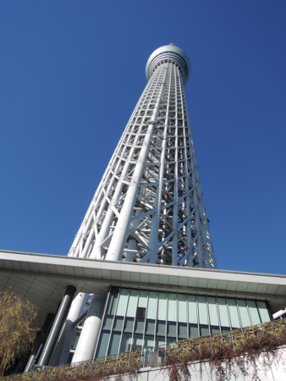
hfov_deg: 56.9
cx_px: 143
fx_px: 264
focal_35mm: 24
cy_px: 190
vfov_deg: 71.6
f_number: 2.8
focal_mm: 5.1
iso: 80
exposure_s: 1/200
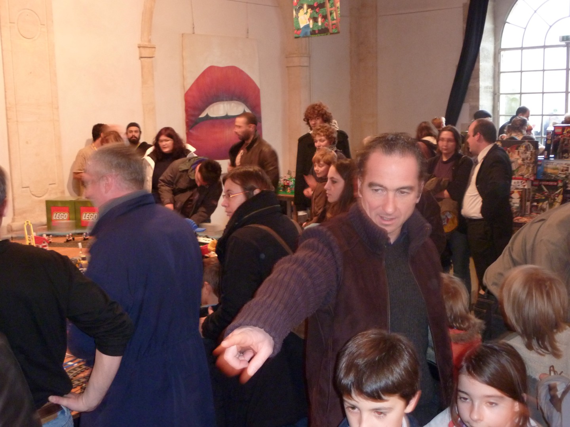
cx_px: 285
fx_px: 692
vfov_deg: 34.3
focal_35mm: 42
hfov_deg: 44.8
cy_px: 214
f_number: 3.7
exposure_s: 1/8
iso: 400
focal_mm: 6.9
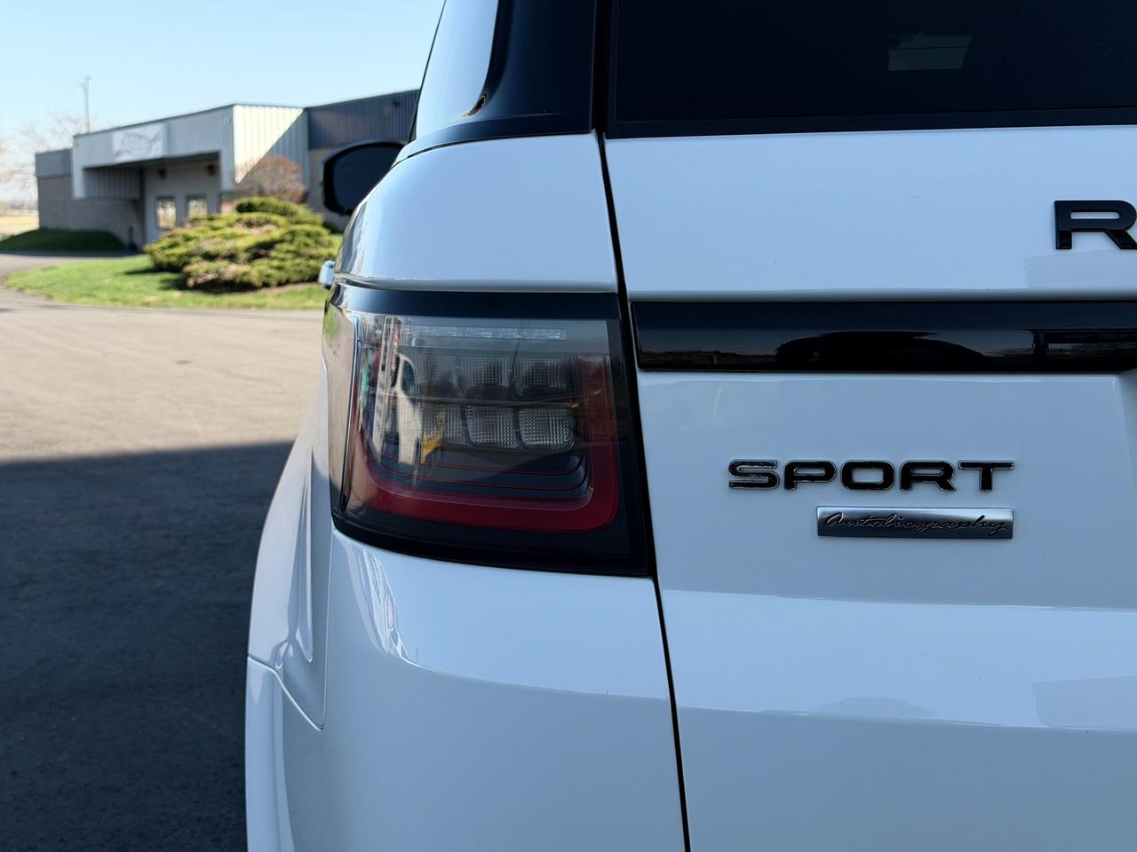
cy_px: 426
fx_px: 1577
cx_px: 568
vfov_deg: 30.3
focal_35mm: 48
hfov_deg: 39.7
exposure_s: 1/1838
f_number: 1.78
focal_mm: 6.76
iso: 80
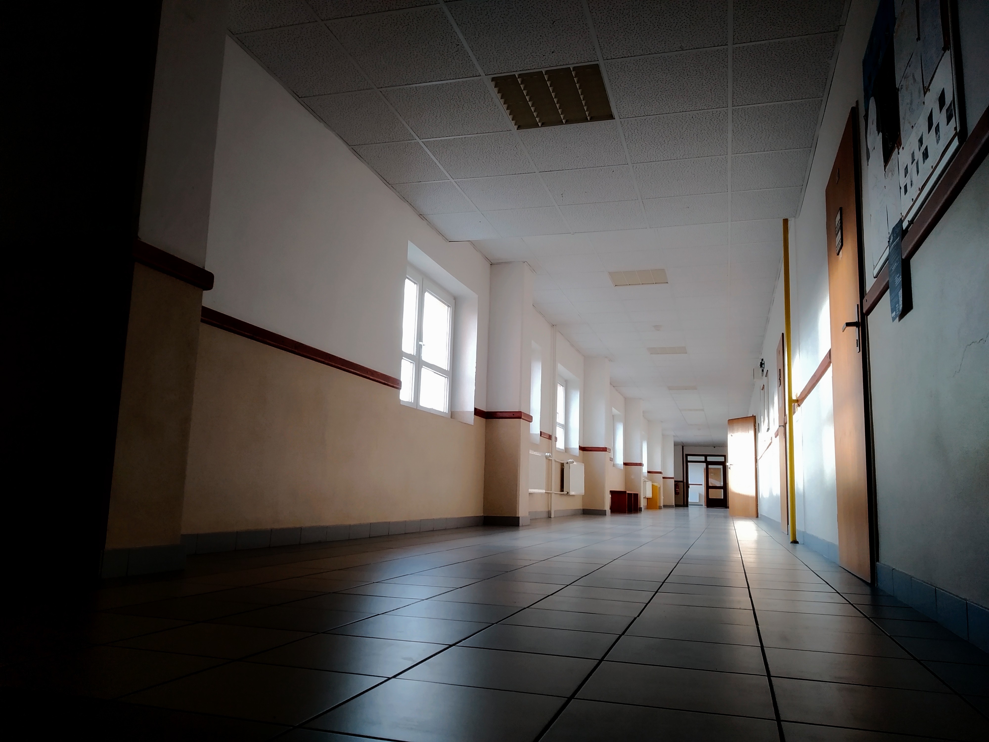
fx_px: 743
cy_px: 371
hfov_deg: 67.3
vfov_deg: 53.1
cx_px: 494
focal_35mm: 26
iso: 200
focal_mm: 3.82
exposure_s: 1/33
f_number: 2.2
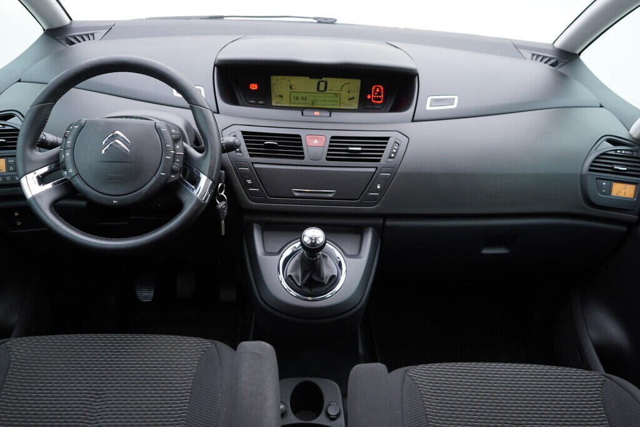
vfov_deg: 36.9
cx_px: 320
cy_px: 214
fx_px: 640
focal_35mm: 36
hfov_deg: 53.1
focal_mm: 24
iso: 160
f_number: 2.8
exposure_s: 1/40
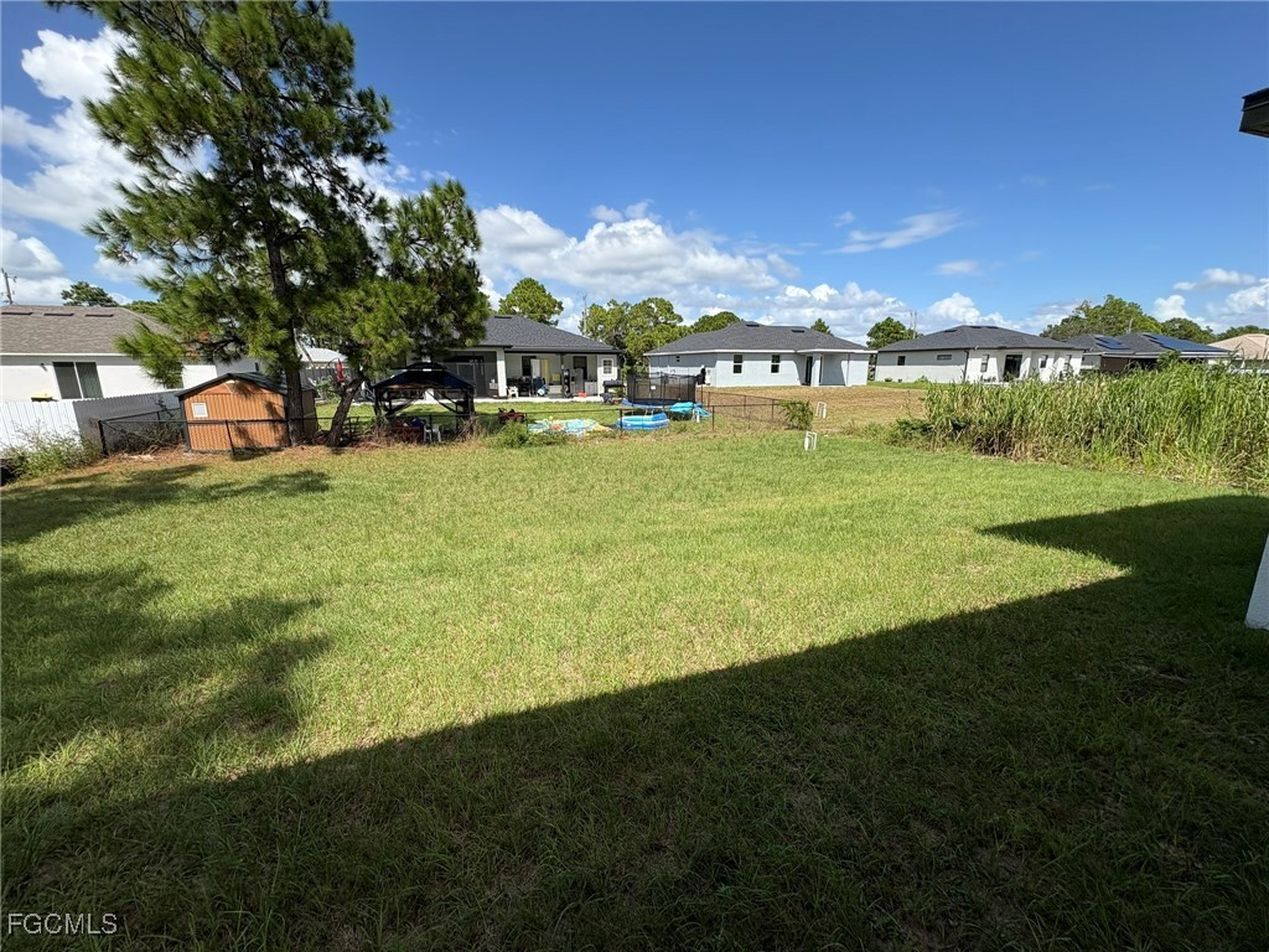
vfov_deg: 85.7
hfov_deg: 102.1
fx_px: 513
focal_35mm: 14
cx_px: 634
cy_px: 476
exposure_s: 1/2146
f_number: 2.2
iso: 50
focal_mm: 2.22
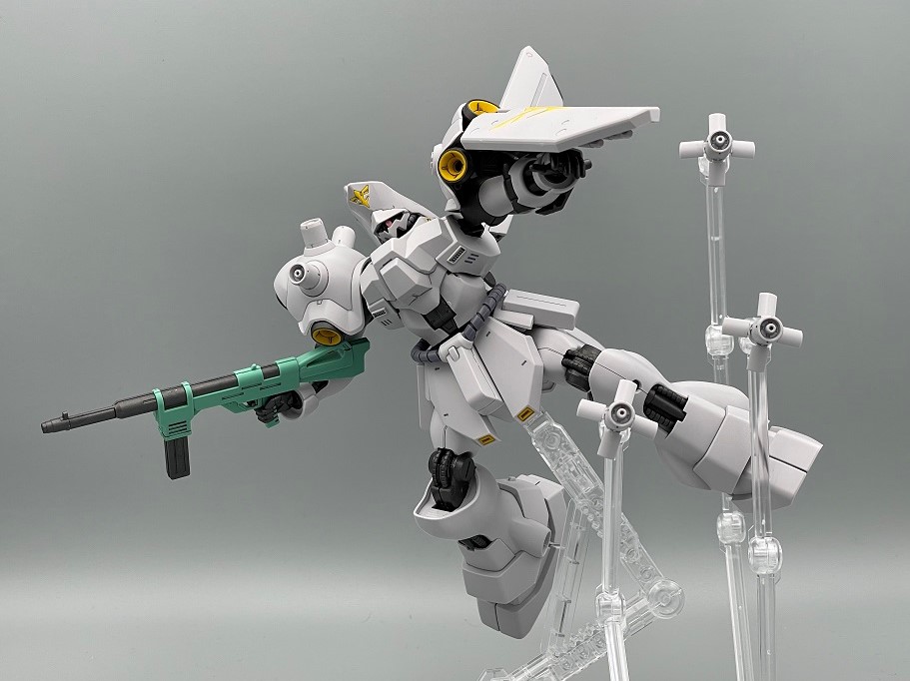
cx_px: 455
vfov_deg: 28.0
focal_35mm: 52
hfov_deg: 36.8
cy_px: 340
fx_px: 1366
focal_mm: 6
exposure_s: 1/140
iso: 25
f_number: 2
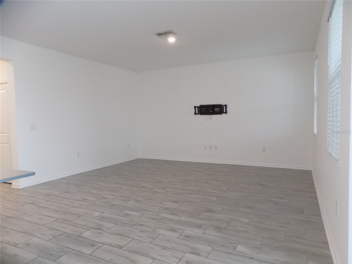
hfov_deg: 73.9
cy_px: 132
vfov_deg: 58.9
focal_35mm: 23
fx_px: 234
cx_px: 176
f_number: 3.1
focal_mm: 4
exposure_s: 1/30
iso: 200
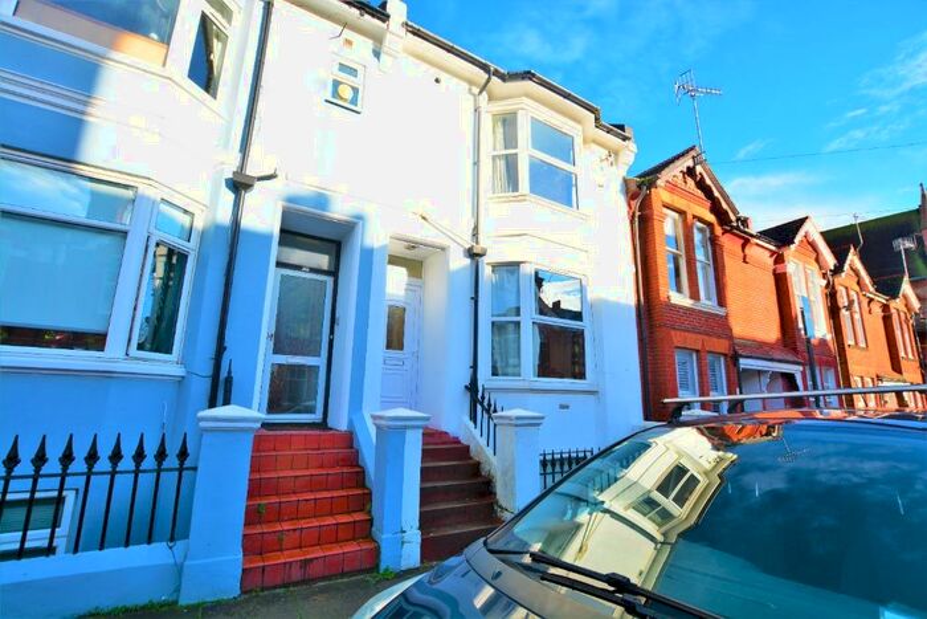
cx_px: 464
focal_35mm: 15
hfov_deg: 100.4
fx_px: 386
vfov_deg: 77.4
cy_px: 310
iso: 125
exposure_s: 1/125
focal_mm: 10
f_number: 5.6
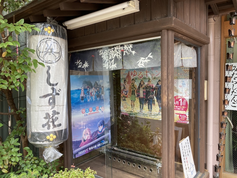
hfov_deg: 63.4
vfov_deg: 49.7
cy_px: 89
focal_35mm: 28
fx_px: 192
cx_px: 118
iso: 25
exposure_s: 1/121
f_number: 1.8
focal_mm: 3.99
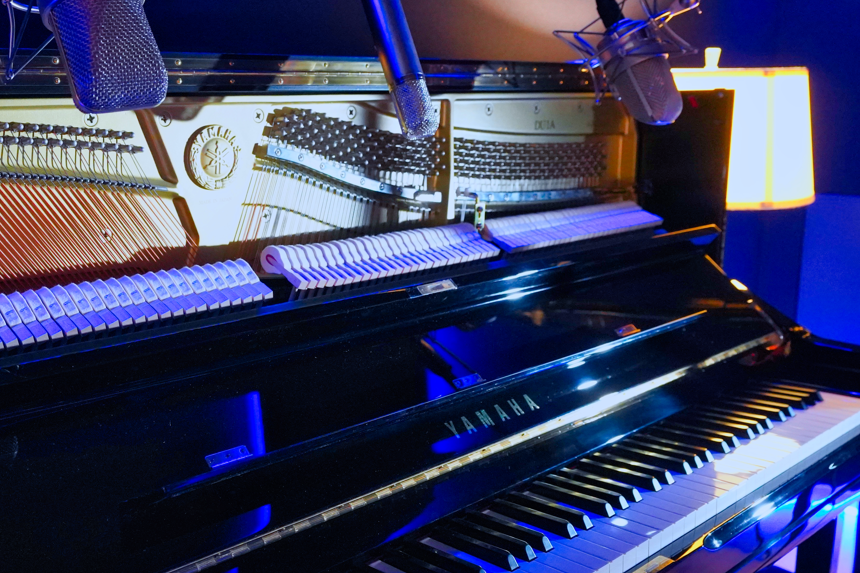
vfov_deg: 35.9
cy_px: 273
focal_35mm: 37
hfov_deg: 50.3
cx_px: 244
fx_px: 884
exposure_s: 1/60
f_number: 4
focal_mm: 22
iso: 10000
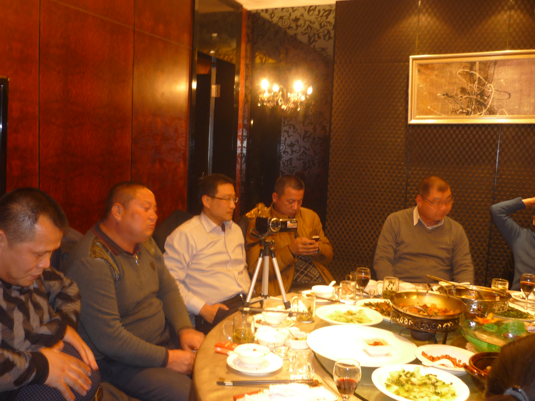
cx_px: 268
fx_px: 510
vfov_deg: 42.9
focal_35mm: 33
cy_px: 200
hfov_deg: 55.4
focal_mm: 5.5
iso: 125
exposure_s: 1/8
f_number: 2.8
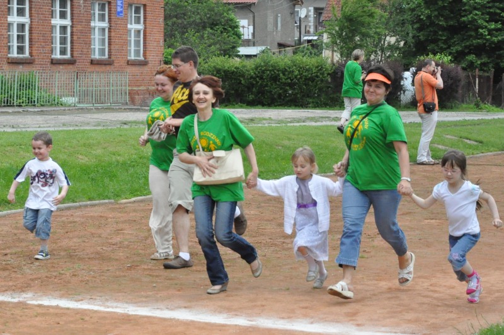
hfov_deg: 27.0
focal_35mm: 75
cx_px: 252
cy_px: 168
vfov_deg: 18.1
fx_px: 1049
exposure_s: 1/3200
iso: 3200
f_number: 5
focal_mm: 50
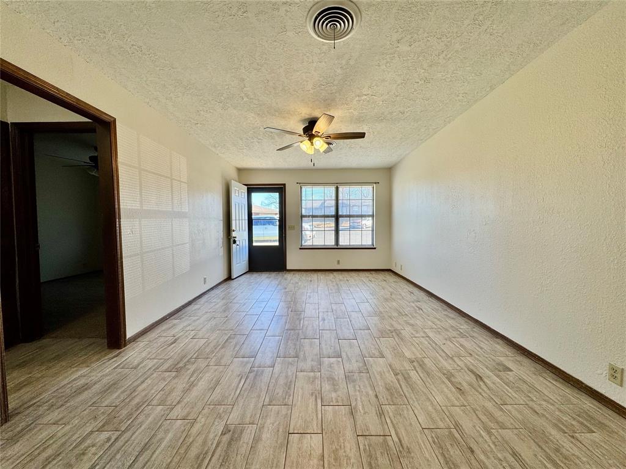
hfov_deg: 102.1
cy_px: 234
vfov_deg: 85.7
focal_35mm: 14
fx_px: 253
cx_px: 313
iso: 64
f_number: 2.2
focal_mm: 2.22
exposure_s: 1/120
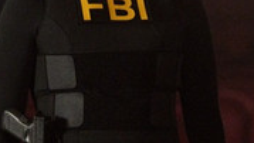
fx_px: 3903
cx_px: 304
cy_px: 29
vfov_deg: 2.1
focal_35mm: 579
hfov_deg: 3.7
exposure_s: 1/200
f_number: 4
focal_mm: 198
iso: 12800
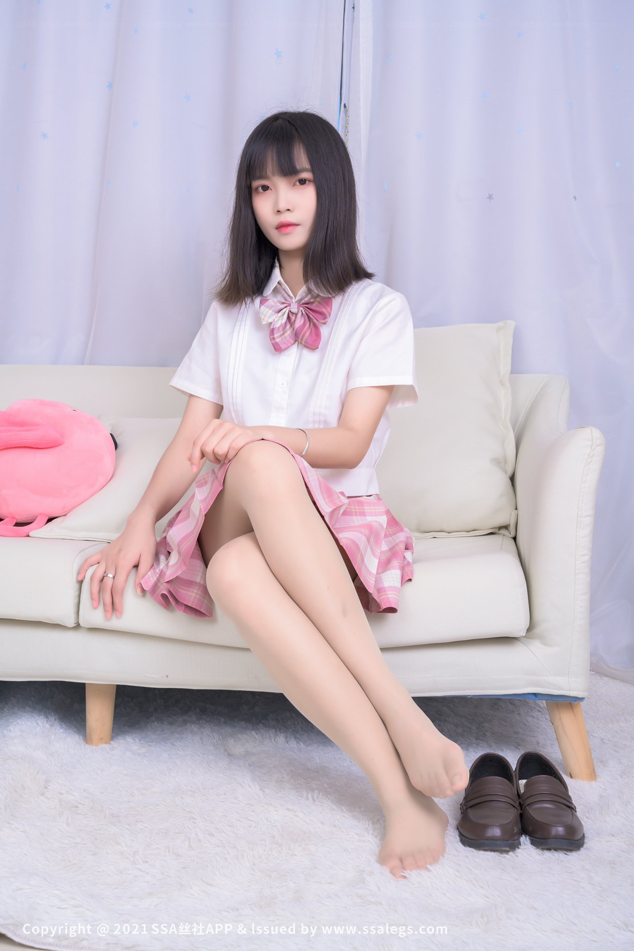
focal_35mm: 42
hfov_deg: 31.9
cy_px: 476
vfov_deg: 46.4
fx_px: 1109
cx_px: 317
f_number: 8
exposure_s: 1/160
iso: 500
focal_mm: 42
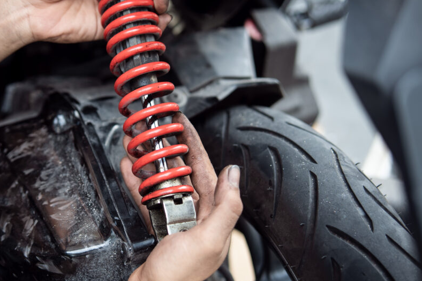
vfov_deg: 20.9
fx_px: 762
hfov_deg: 30.8
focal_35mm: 65
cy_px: 133
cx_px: 148
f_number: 2.8
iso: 250
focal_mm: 50
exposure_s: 1/50
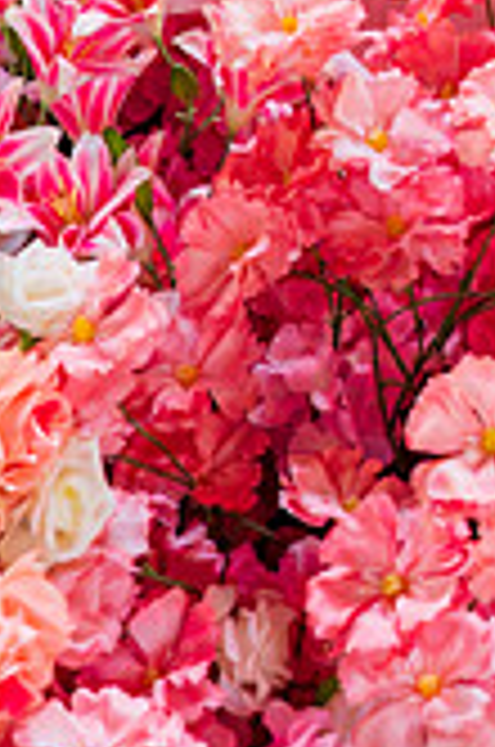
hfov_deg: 9.2
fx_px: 3003
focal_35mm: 145
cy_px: -954
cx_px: 760
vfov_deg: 11.9
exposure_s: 1/30
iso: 1600
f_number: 5.6
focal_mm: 30
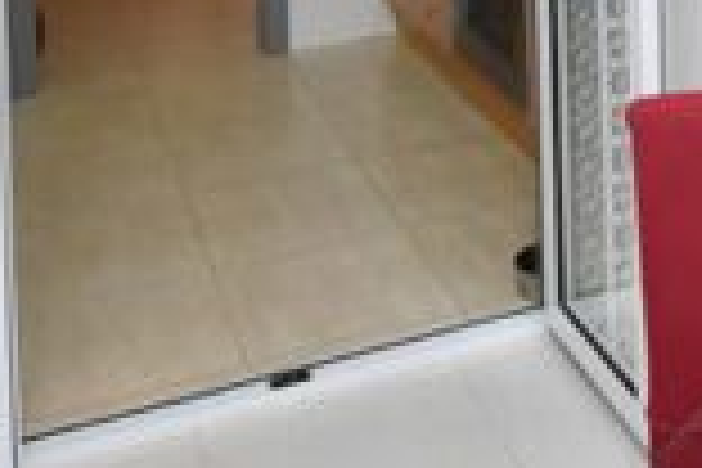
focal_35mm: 68
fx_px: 1326
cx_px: 614
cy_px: -369
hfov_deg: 28.6
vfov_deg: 16.7
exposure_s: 1/125
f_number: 4.5
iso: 1100
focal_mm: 10
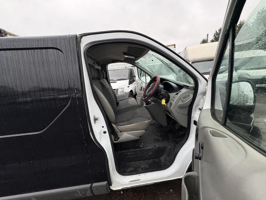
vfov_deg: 85.7
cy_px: 100
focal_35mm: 14
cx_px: 133
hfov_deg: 102.1
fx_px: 108
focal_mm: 2.22
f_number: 2.2
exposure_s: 1/99
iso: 200
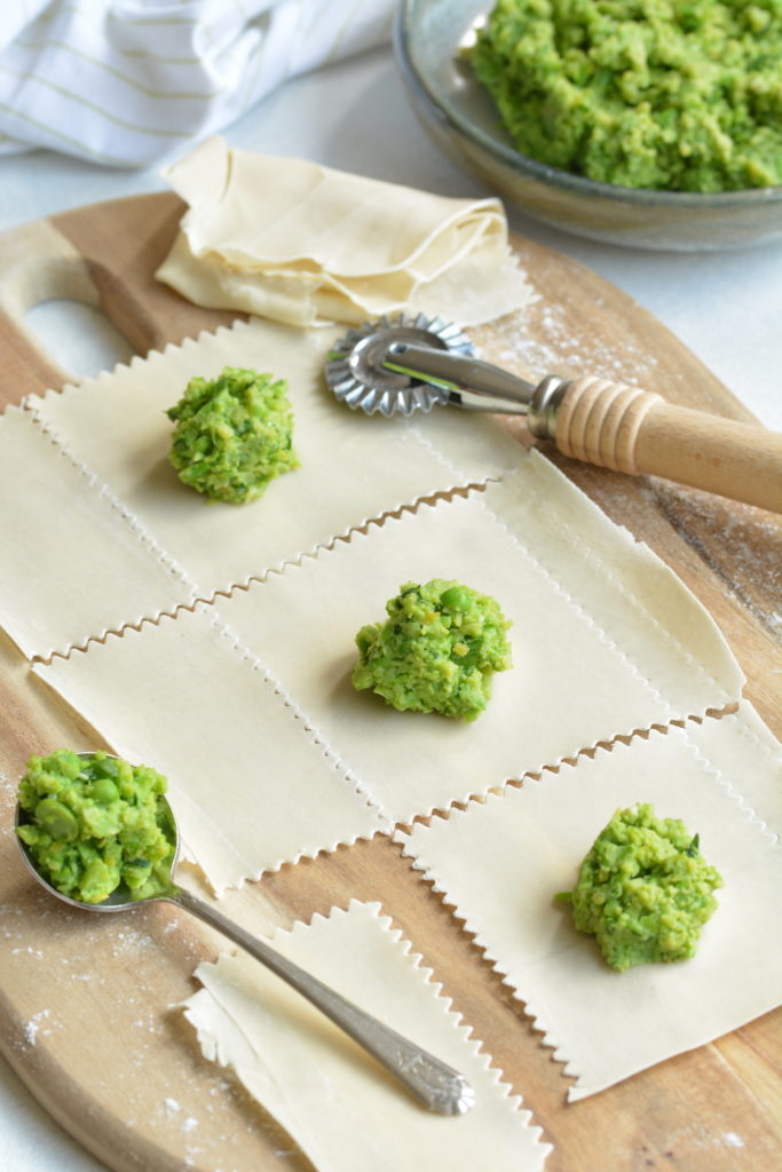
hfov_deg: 8.7
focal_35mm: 158
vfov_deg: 13.0
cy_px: 586
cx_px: 391
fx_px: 5130
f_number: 8
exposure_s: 1/25
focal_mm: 105
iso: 200
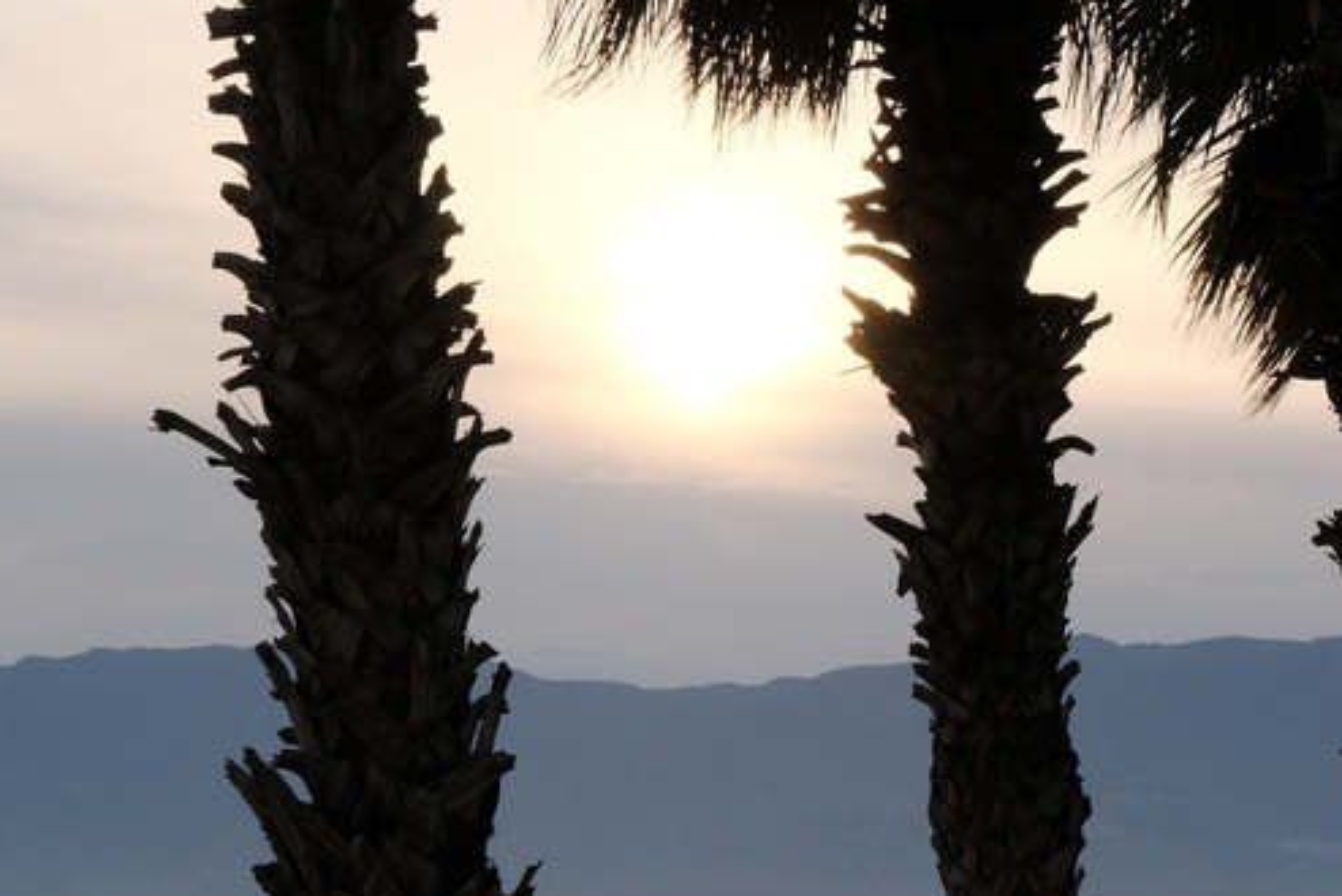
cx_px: 1277
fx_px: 4327
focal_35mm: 116
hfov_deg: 17.3
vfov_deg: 11.8
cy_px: 384
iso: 640
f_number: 16
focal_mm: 37
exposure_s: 1/170
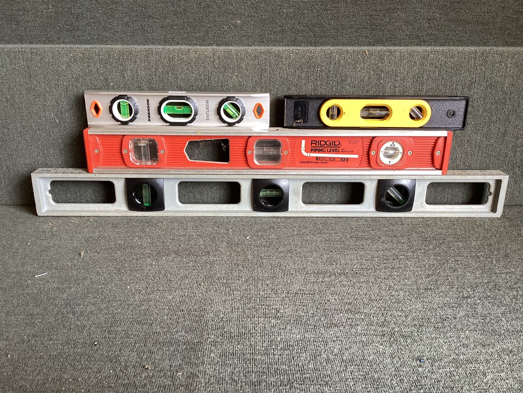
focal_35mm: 31
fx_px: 468
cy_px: 196
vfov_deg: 45.4
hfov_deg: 58.3
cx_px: 262
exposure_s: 1/50
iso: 50
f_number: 2.4
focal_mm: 3.3
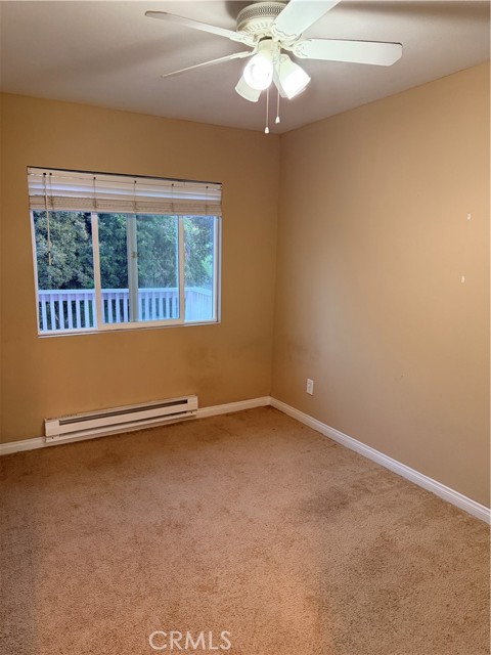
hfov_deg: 56.8
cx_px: 246
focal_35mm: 24
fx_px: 454
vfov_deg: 71.6
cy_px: 328
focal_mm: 6.76
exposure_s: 1/120
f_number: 1.78
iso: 320
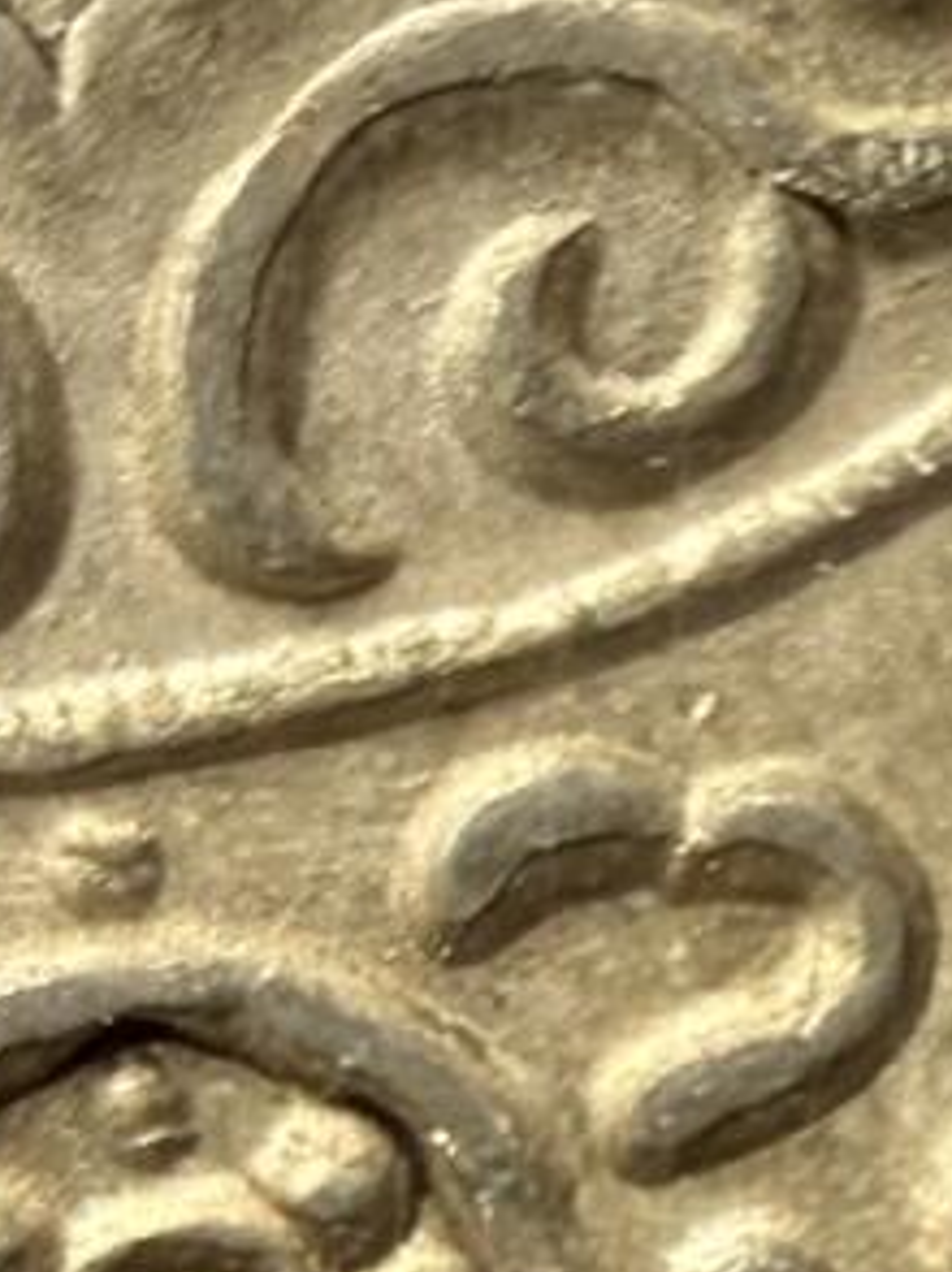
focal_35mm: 147
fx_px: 5398
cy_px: 1220
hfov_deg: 10.1
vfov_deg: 13.3
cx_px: 576
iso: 250
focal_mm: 2.22
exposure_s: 1/71
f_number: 2.2
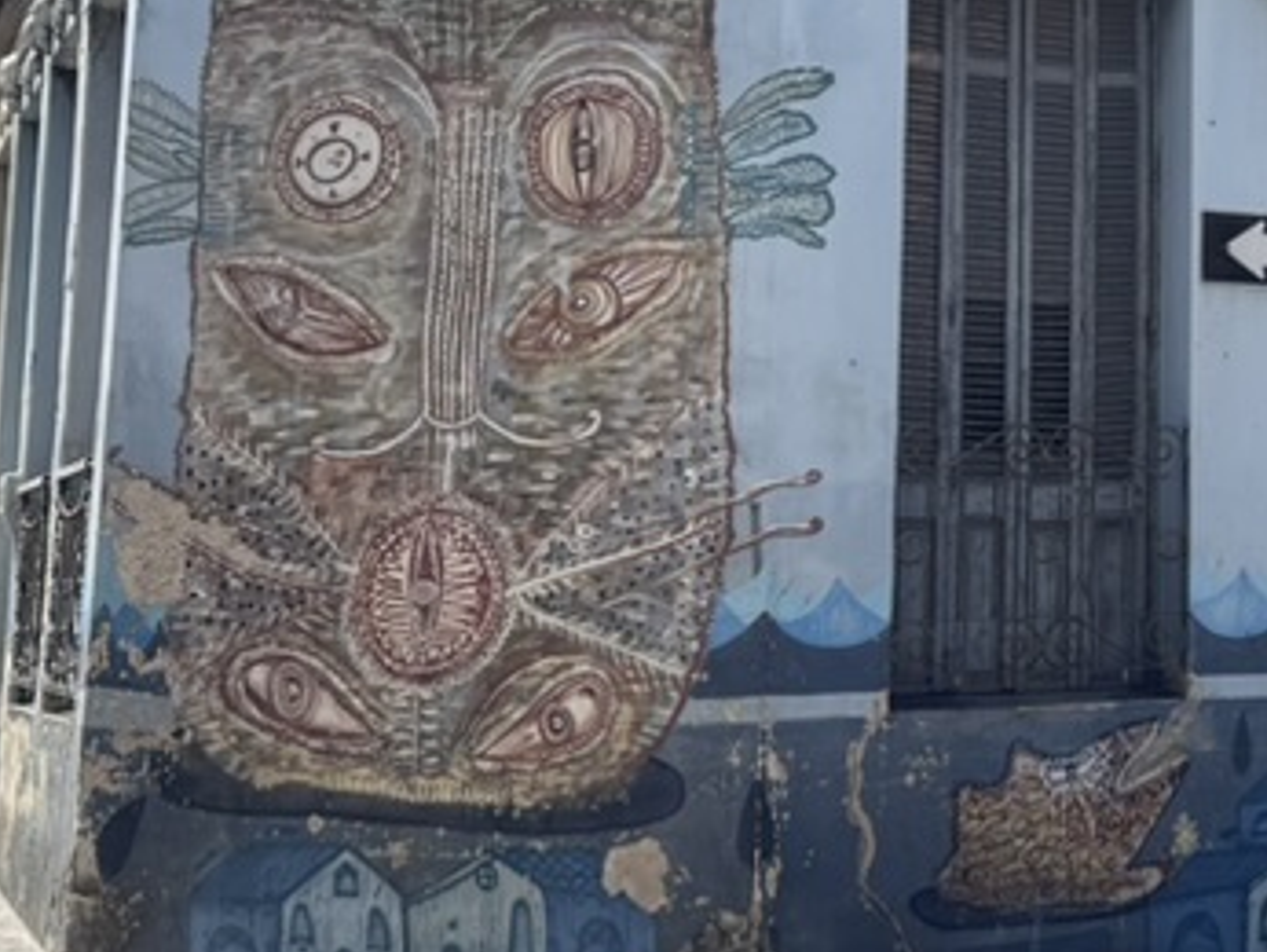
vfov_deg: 20.4
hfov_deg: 25.4
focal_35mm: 71
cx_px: 1392
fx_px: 2601
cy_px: 106
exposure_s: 1/2710
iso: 80
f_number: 1.78
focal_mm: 6.76
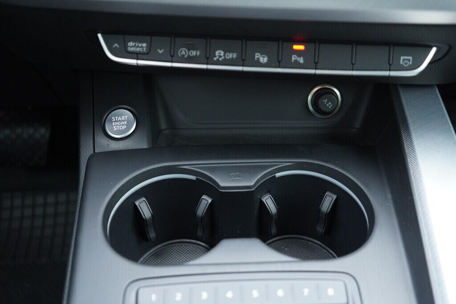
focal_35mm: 36
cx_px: 228
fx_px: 456
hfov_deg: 53.1
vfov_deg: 36.9
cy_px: 152
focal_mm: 24
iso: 1000
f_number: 2.8
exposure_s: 1/40
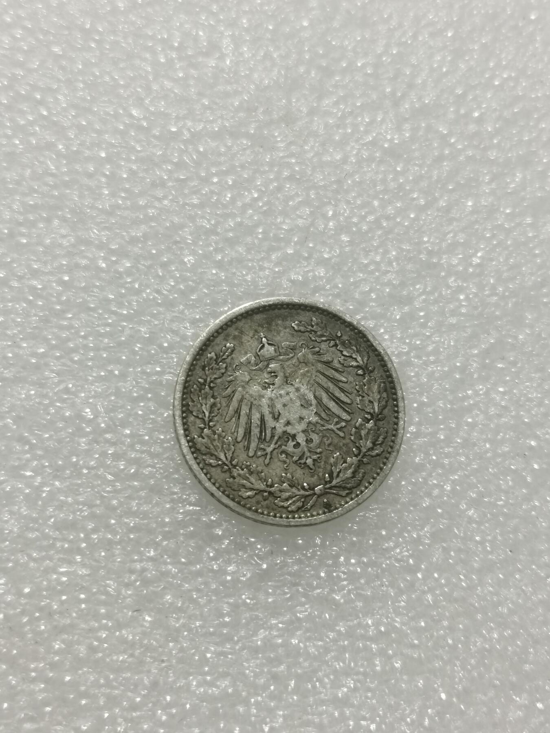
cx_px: 275
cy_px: 366
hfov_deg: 27.5
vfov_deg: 36.2
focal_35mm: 53
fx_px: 1123
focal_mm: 5.58
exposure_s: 1/100
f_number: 1.8
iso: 100
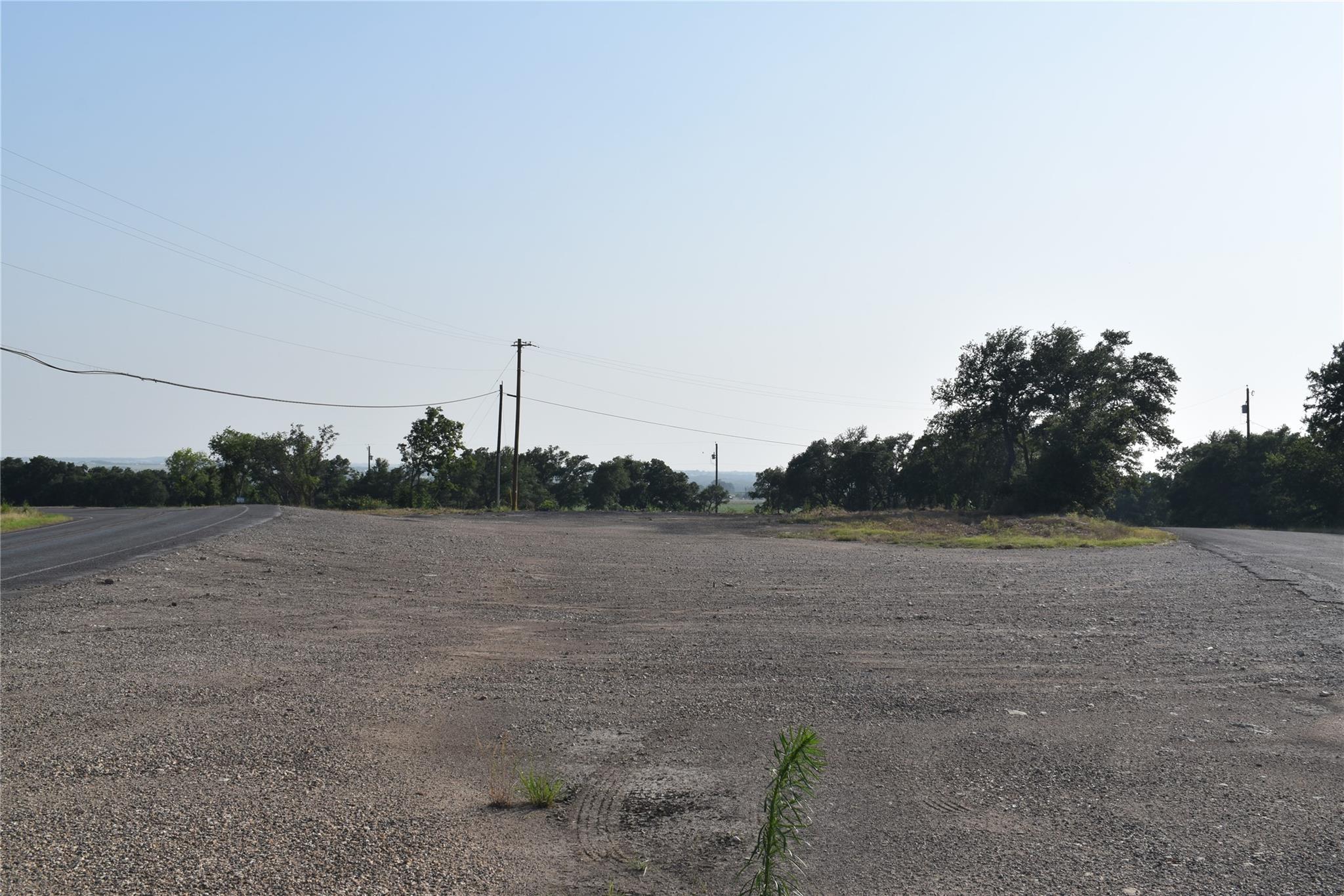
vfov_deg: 35.5
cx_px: 672
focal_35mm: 38
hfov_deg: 51.3
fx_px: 1400
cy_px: 448
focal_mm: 25
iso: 100
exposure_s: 1/200
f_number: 13
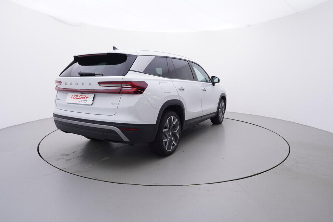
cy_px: 111
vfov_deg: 56.2
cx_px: 166
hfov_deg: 77.3
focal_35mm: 22
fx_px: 208
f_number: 5
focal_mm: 15
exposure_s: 1/80
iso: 200
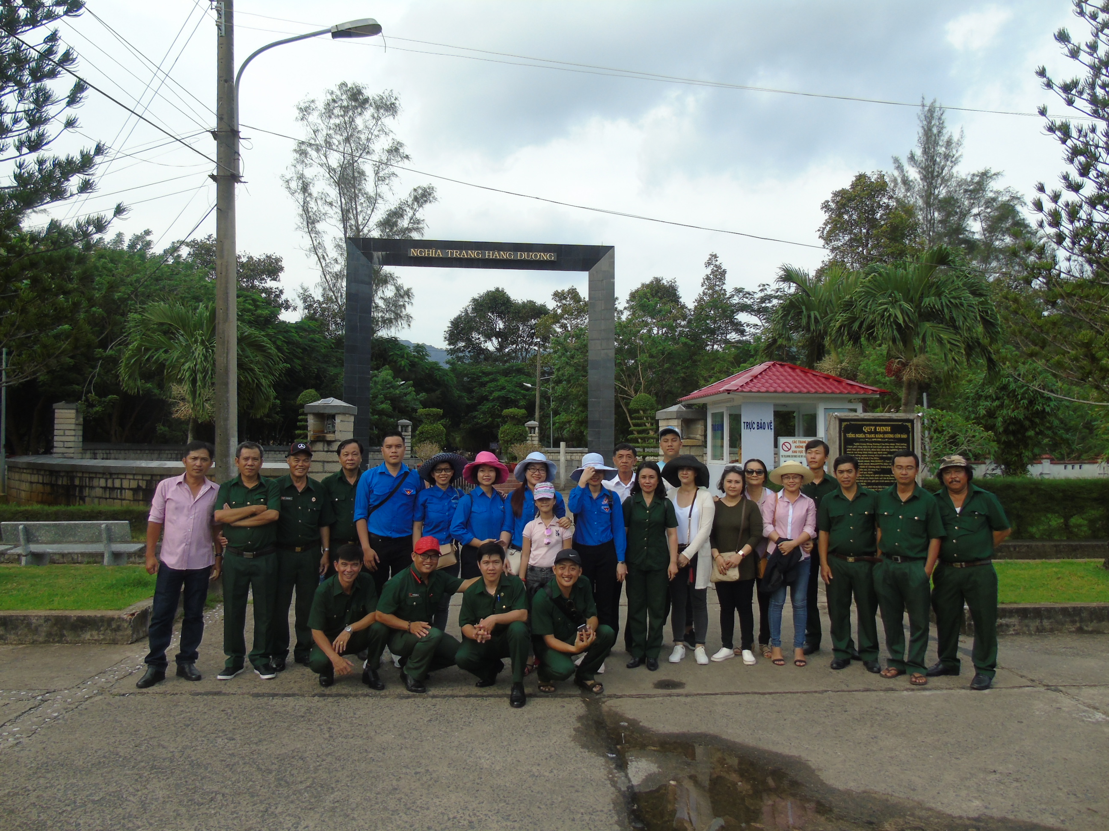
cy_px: 416
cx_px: 554
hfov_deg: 69.4
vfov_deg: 54.9
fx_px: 801
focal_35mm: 25
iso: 80
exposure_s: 1/400
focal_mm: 4.4
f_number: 3.4
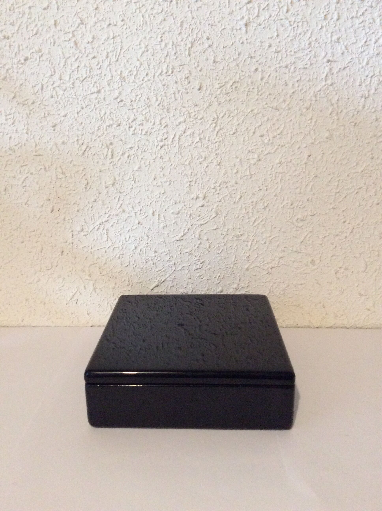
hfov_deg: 44.1
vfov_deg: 56.9
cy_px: 256
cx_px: 191
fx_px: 472
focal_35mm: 32
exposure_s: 1/25
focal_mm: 3.3
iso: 250
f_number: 2.4
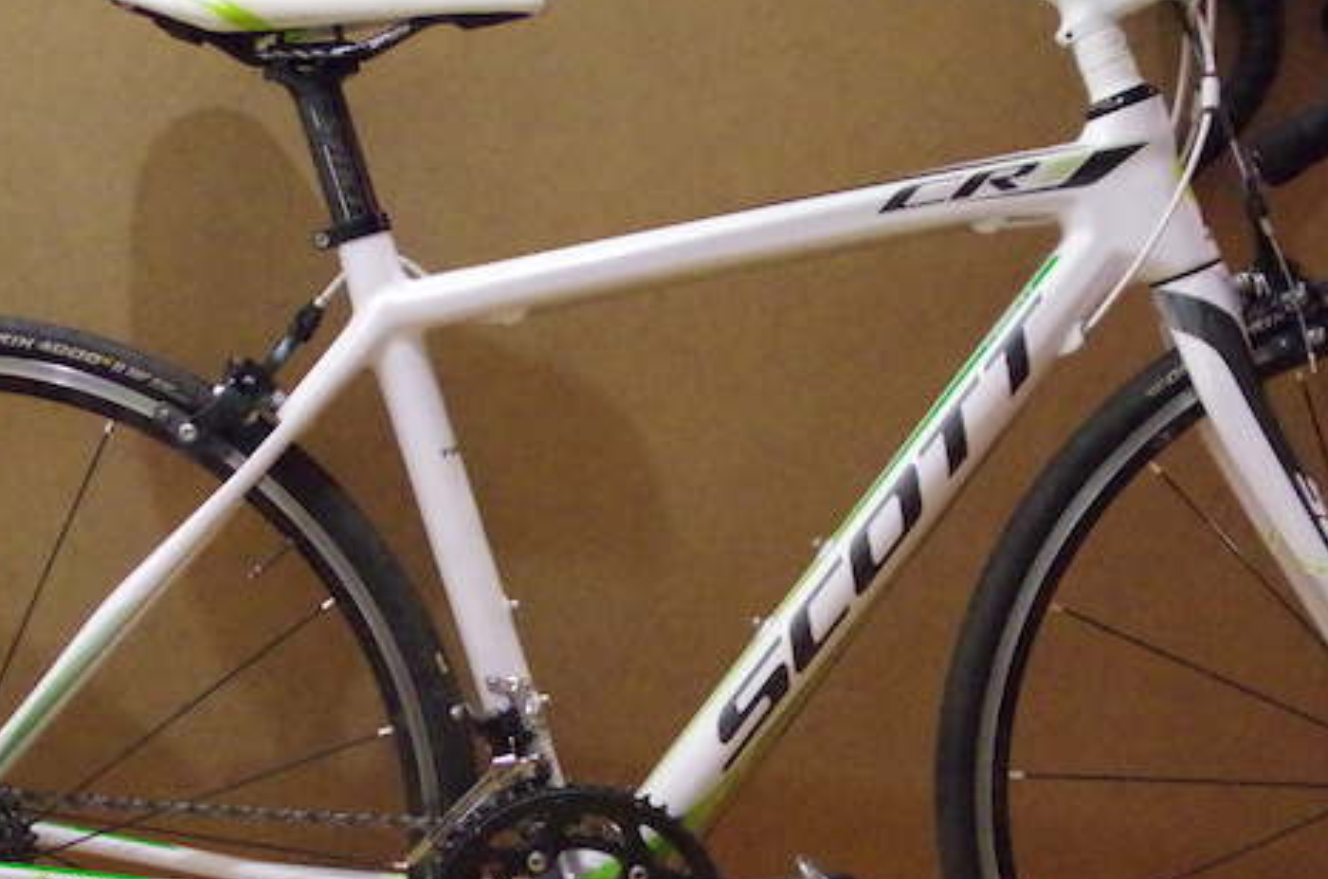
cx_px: 785
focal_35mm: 72
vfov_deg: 18.8
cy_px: 580
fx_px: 2650
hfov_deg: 28.1
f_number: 3.8
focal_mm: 28
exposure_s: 1/60
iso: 12800
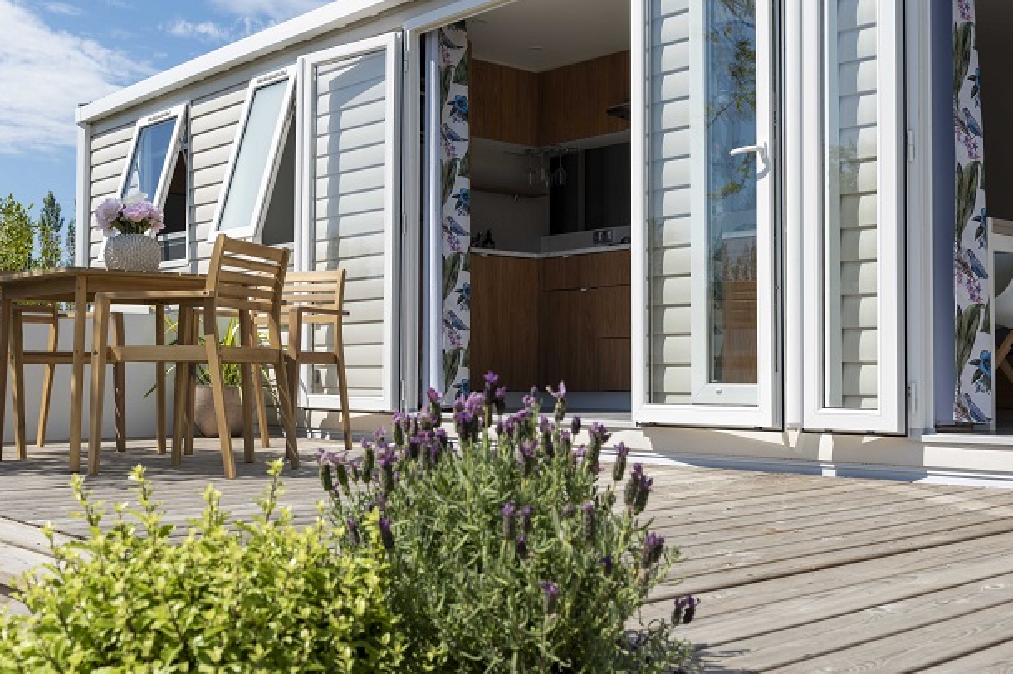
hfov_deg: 46.4
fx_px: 1181
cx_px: 502
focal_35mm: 42
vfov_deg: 31.7
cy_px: 237
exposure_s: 1/400
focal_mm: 32
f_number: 7.1
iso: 125
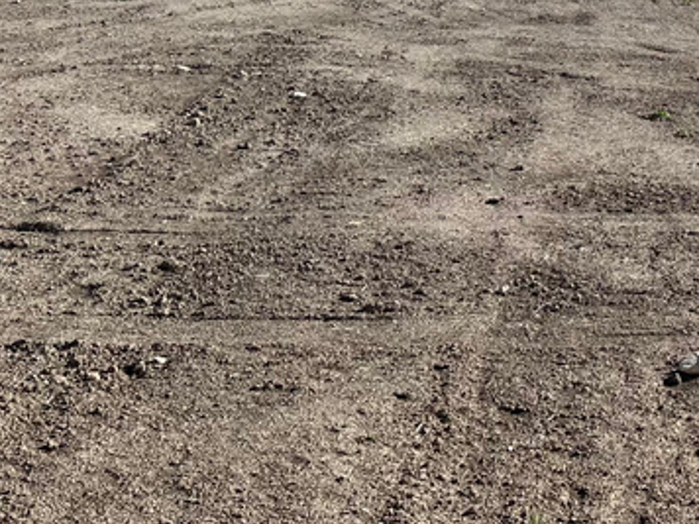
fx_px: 1393
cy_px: -73
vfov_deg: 20.2
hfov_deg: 26.4
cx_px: 726
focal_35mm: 69
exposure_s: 1/5525
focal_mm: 6.86
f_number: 1.78
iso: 80
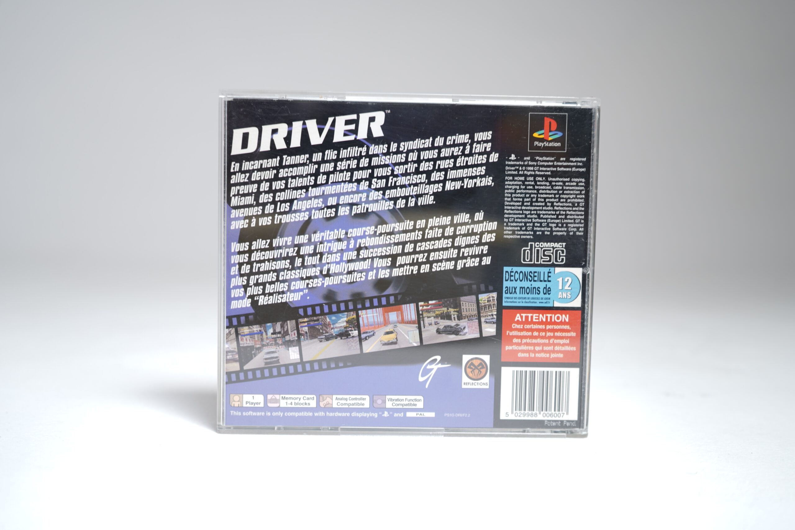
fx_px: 861
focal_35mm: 39
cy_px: 265
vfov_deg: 34.2
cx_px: 398
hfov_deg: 49.6
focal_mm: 39
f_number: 4.5
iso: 64
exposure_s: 1/4
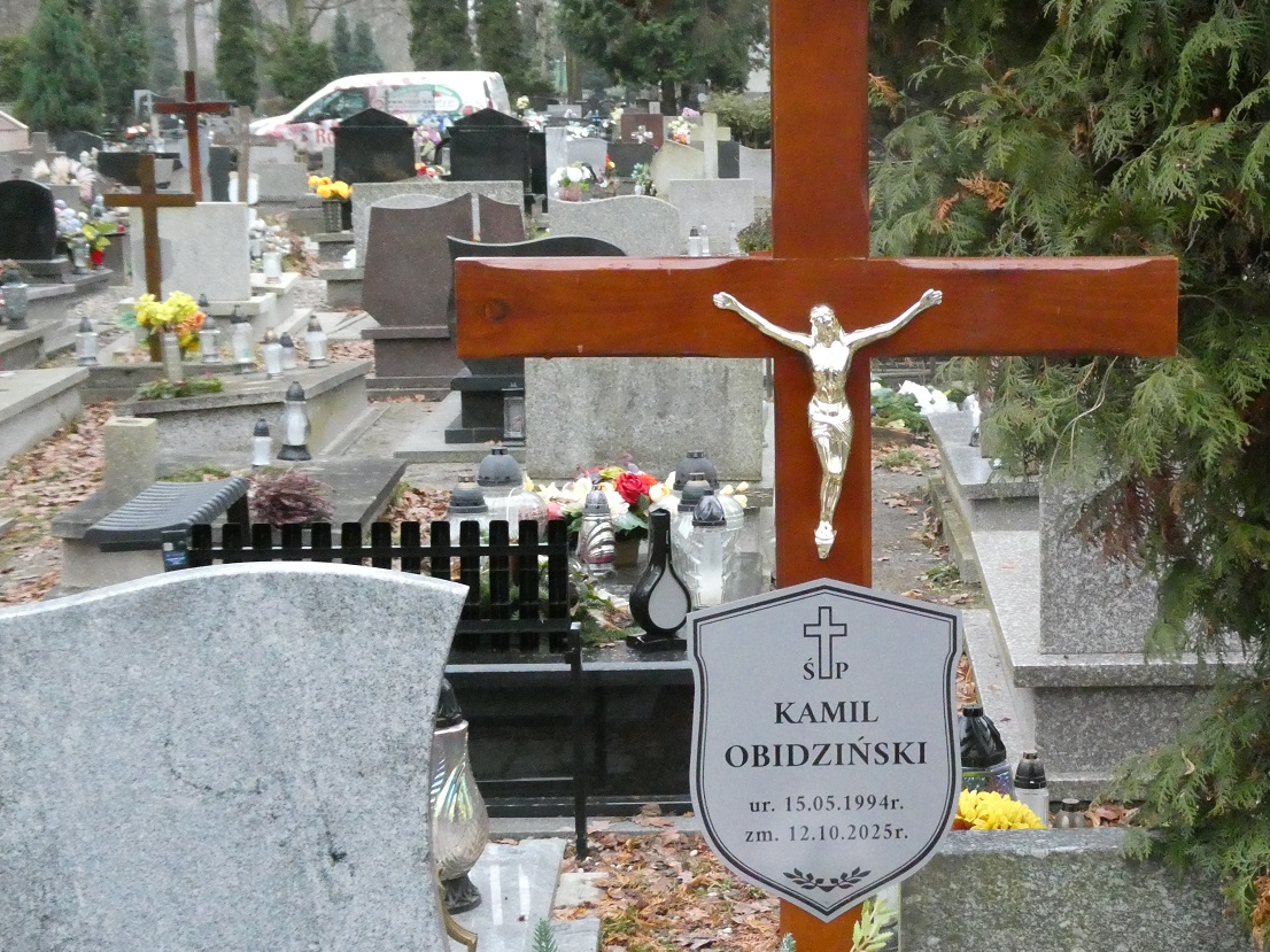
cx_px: 905
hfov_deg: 28.3
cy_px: 479
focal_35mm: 68
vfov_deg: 21.6
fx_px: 2494
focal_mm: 8.4
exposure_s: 1/30
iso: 1600
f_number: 4
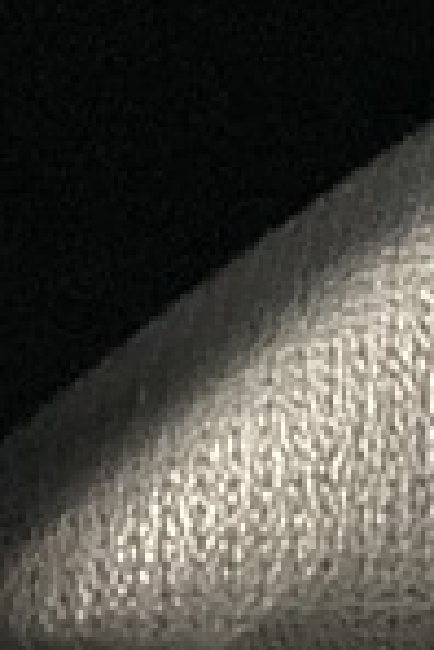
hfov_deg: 4.8
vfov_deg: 6.6
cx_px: 1004
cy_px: -1291
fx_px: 5105
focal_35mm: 283
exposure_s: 1/21
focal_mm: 3.99
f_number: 1.8
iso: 640
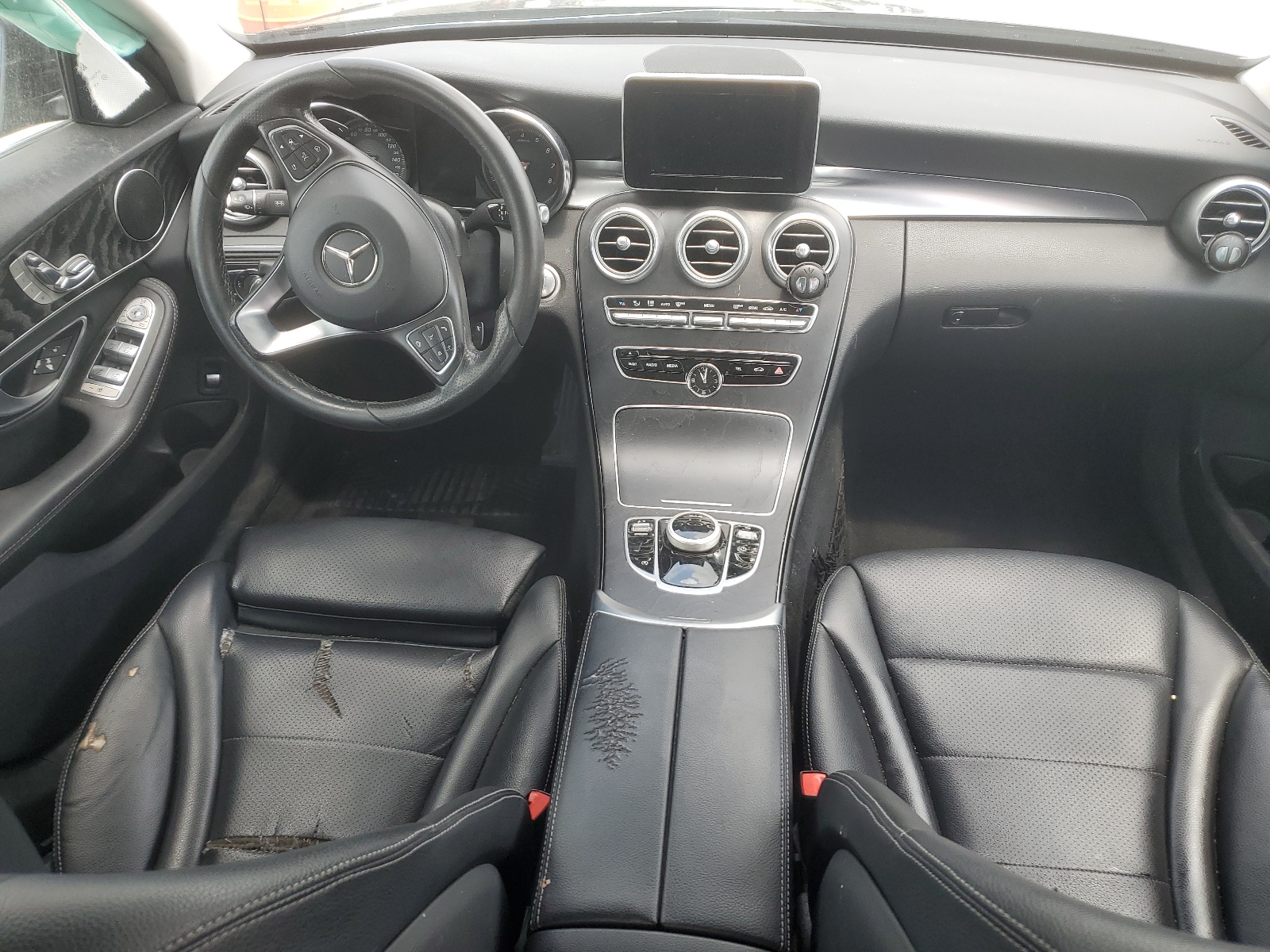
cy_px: 476
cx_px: 635
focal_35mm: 26
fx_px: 954
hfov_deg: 67.3
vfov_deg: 53.1
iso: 50
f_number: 1.5
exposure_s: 1/233
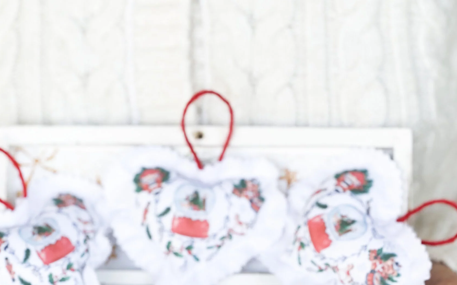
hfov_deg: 16.7
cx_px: 217
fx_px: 1557
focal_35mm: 125
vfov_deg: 10.5
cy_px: 199
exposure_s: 1/121
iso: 32
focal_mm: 9
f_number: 2.8
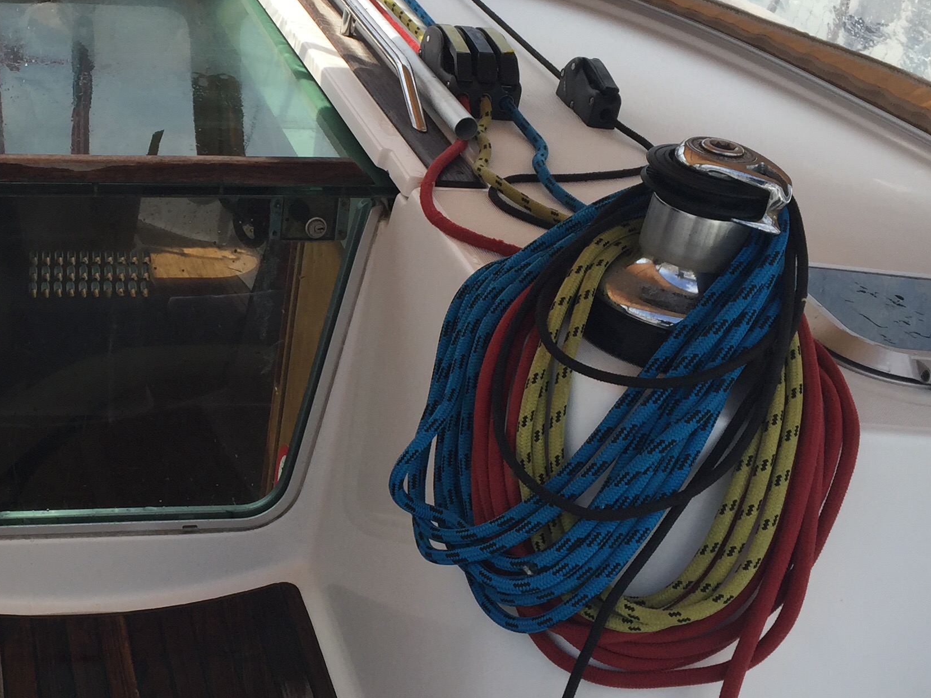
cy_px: 344
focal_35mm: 57
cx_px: 182
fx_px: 1533
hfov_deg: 32.8
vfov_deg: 25.6
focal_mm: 4.15
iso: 32
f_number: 2.2
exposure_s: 1/1582
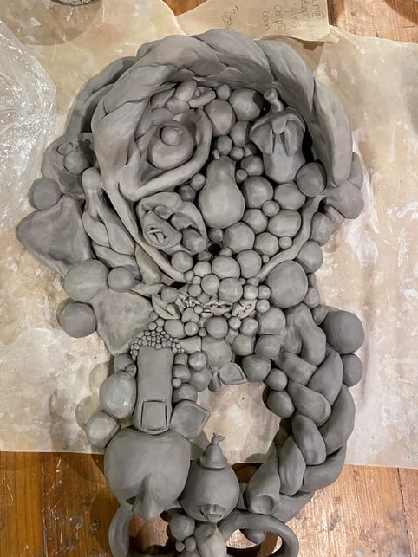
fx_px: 499
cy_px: 323
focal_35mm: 31
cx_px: 209
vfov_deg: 58.1
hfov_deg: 45.4
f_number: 1.6
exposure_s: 1/30
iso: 500
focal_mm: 4.2
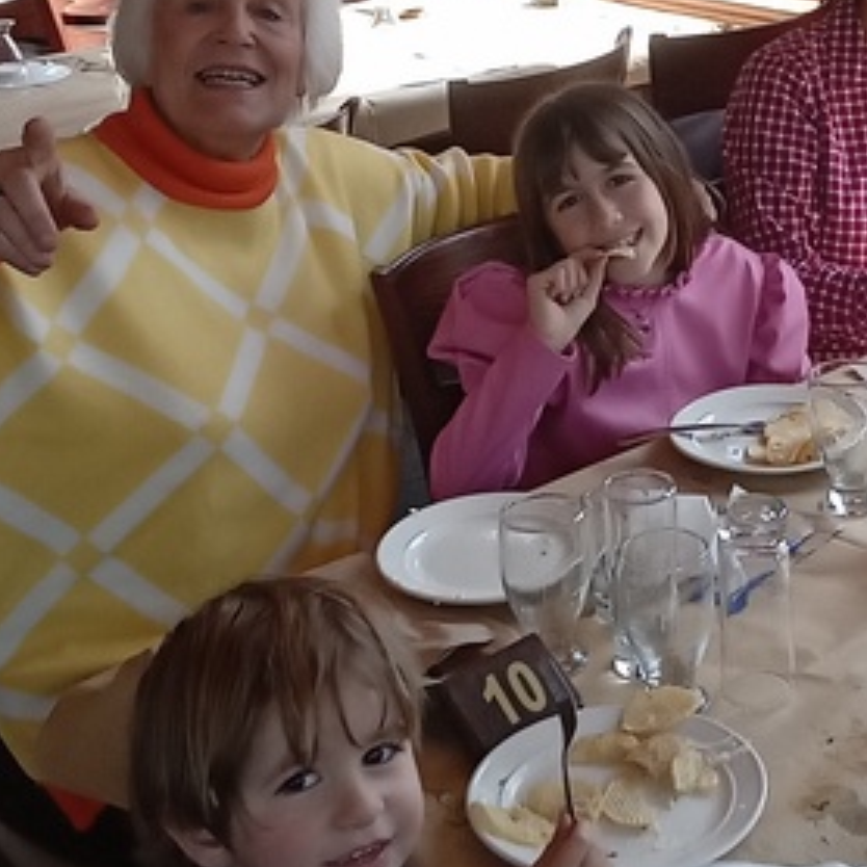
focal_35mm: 61
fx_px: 1729
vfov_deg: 27.7
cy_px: 203
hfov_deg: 27.7
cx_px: 674
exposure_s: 1/264
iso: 116
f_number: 2
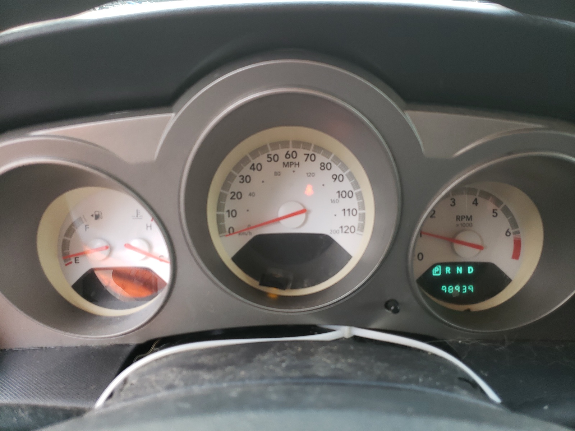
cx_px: 288
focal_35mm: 26
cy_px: 216
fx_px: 432
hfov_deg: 67.3
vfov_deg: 53.1
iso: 84
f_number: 1.5
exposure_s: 1/60.2
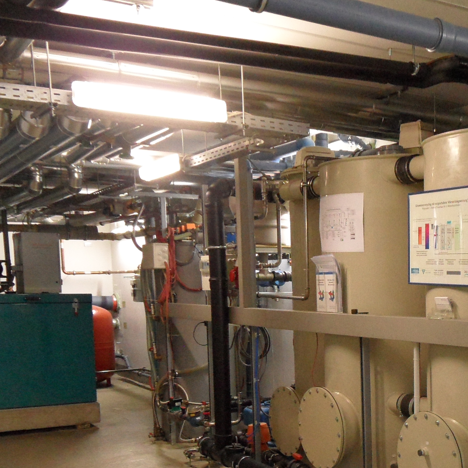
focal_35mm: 48
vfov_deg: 34.0
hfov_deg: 33.7
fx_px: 734
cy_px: 393
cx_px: 409
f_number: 3.2
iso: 320
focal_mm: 3.9
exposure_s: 1/15
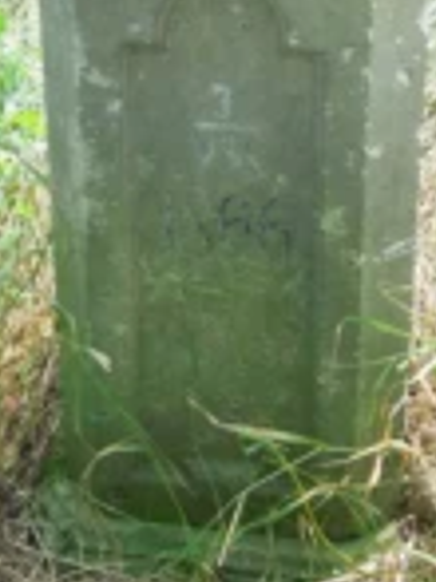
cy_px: 238
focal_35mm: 60
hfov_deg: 24.4
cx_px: 234
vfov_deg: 32.1
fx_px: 1009
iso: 400
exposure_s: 1/200
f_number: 6.6
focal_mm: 4.5
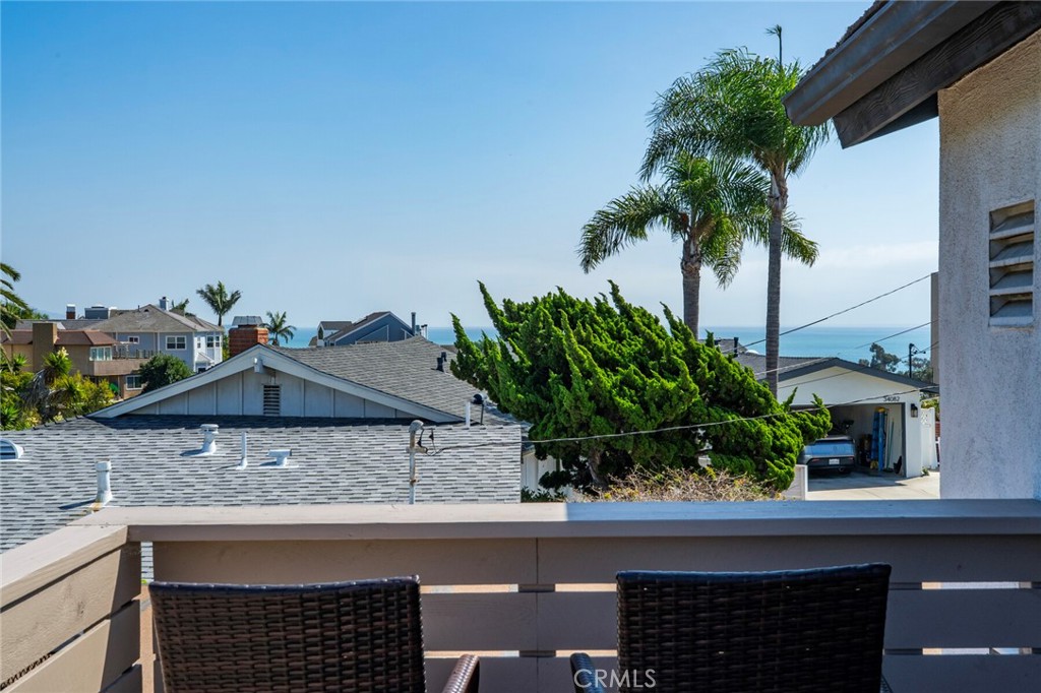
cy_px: 346
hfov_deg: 45.4
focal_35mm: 43
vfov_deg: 31.2
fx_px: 1243
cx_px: 520
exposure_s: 1/250
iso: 400
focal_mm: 43
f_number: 16
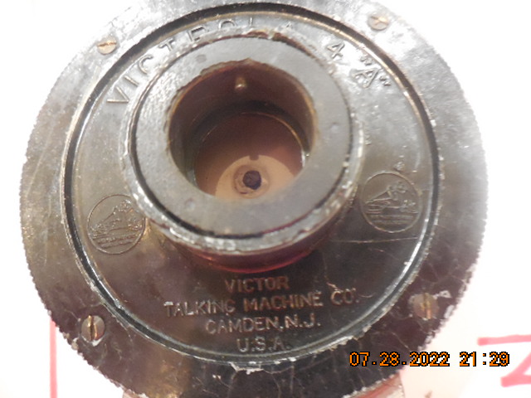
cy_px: 199
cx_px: 266
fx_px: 383
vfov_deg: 54.9
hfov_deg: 69.4
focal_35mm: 25
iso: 1600
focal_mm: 4.5
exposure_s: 1/8
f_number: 3.7
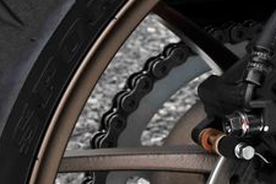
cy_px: -25
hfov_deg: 8.0
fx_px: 1909
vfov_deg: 5.5
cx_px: 470
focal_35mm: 249
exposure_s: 1/200
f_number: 22
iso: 3200
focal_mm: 70
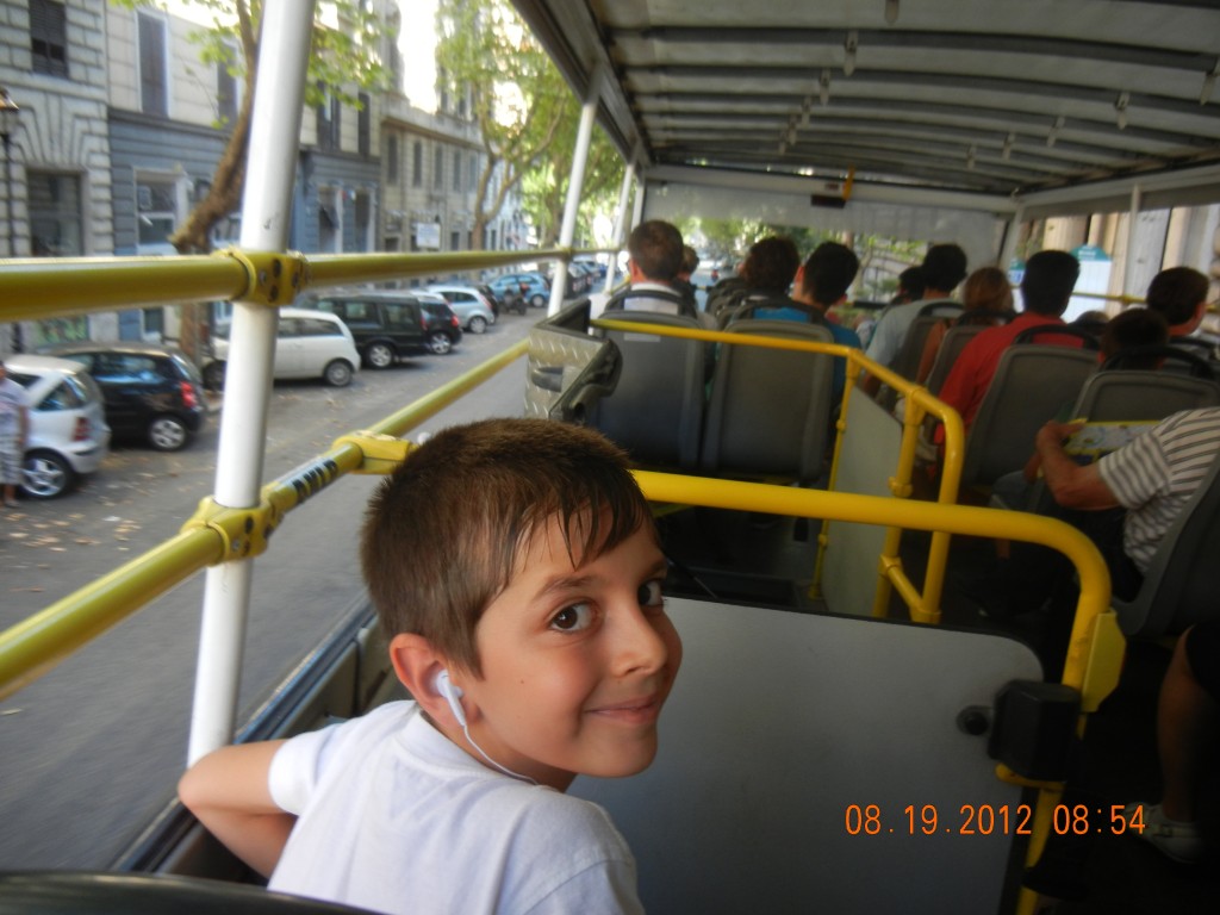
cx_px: 610
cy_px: 458
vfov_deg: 46.8
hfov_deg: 60.0
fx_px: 1057
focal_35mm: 30
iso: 160
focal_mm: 5.4
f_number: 3.5
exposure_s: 1/64
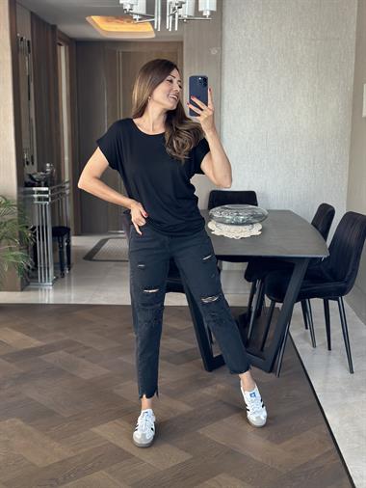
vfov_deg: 39.6
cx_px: 183
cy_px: 244
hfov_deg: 30.3
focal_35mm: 48
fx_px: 676
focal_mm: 6.86
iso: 200
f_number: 1.78
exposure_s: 1/60
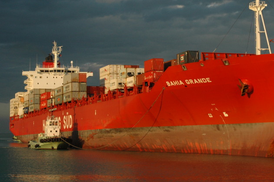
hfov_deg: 22.4
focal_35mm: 91
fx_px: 692
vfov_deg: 15.0
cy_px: 81
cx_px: 167
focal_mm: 48
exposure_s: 1/400
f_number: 10
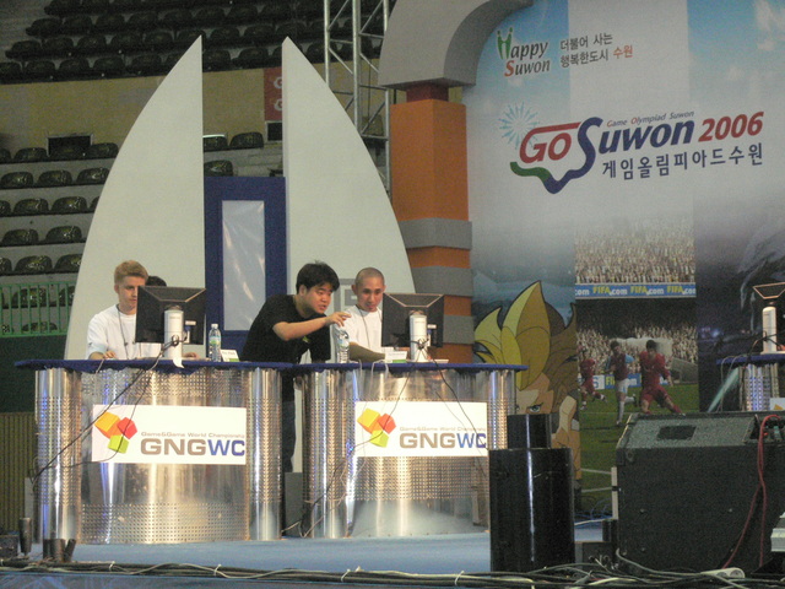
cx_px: 392
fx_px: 2381
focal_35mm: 105
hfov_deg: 18.7
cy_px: 294
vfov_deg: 14.1
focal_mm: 17.4
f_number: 5
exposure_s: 1/60
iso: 400
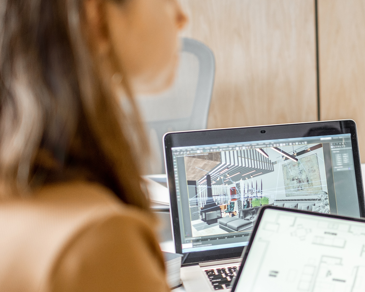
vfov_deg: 18.9
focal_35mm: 81
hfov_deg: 21.9
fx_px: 875
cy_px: 170
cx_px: 431
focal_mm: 35
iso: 500
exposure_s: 1/160
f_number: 2.2
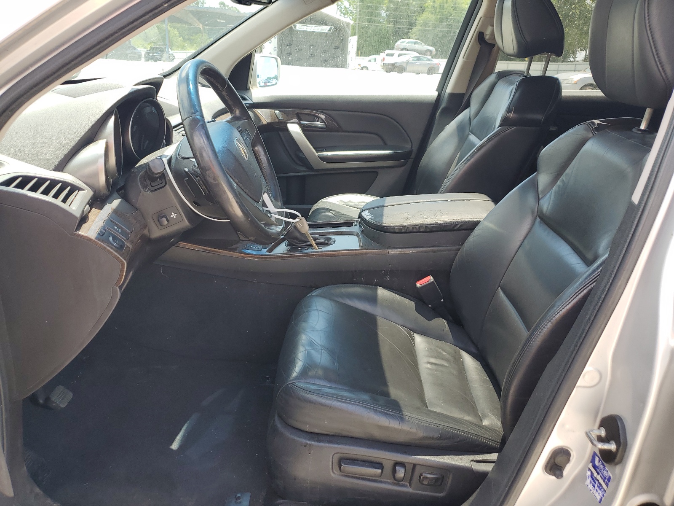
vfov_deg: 53.1
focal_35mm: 26
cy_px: 253
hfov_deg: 67.3
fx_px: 506
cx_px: 337
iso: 50
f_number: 1.5
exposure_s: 1/435
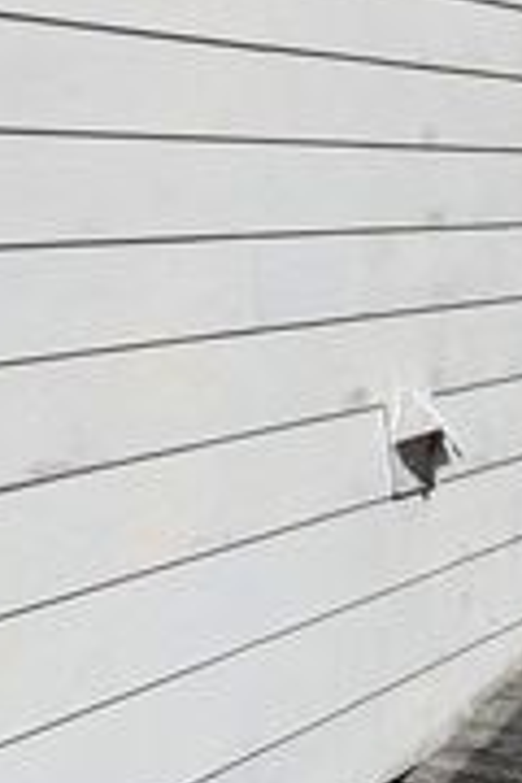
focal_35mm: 75
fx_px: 1631
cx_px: 204
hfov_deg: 18.2
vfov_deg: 26.2
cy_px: 89
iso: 25
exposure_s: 1/8000
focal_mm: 4.25
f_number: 1.8
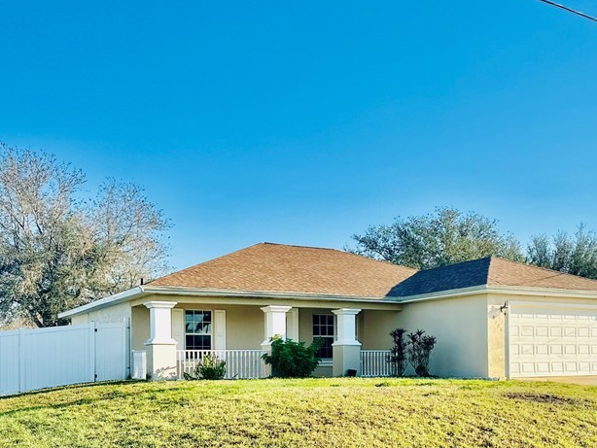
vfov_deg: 35.0
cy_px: 348
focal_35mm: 40
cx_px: 345
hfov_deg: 46.6
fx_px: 690
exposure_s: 1/3597
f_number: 1.78
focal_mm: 6.86
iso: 80
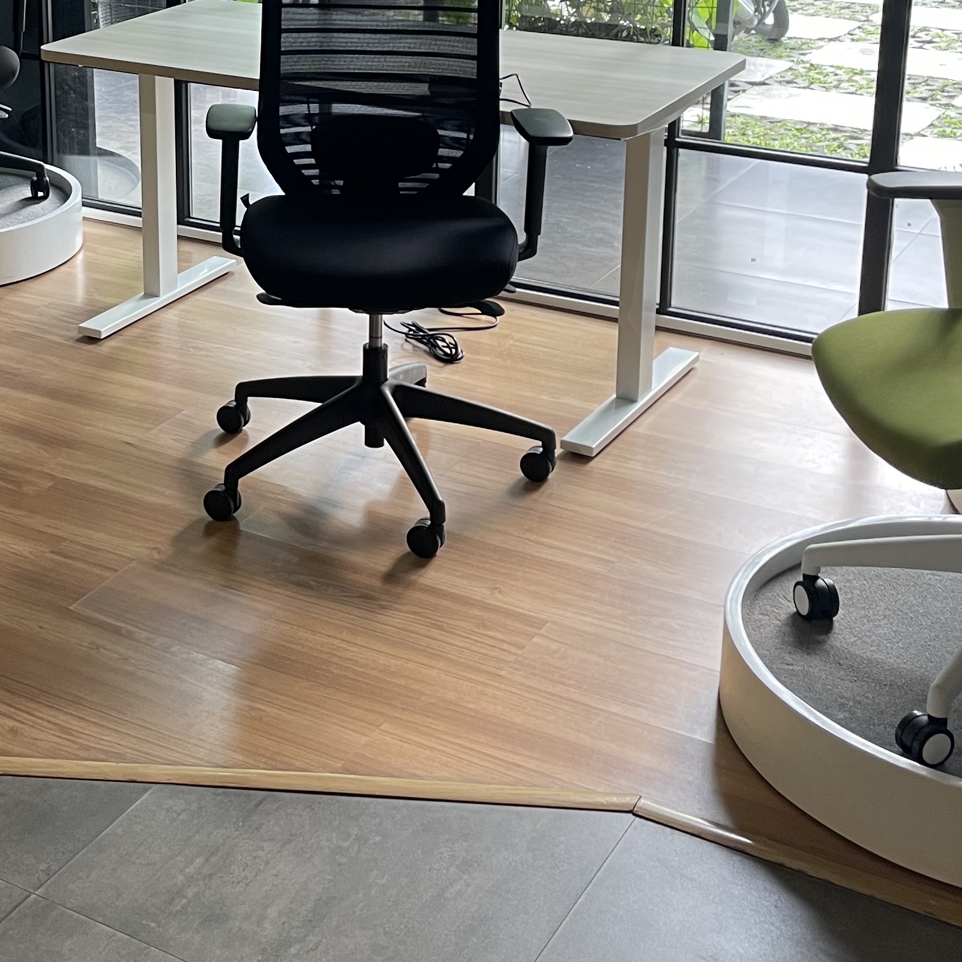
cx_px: 197
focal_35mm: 58
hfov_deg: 28.9
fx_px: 1824
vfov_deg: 28.8
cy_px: 165
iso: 64
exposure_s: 1/50
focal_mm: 4.2
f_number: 1.6
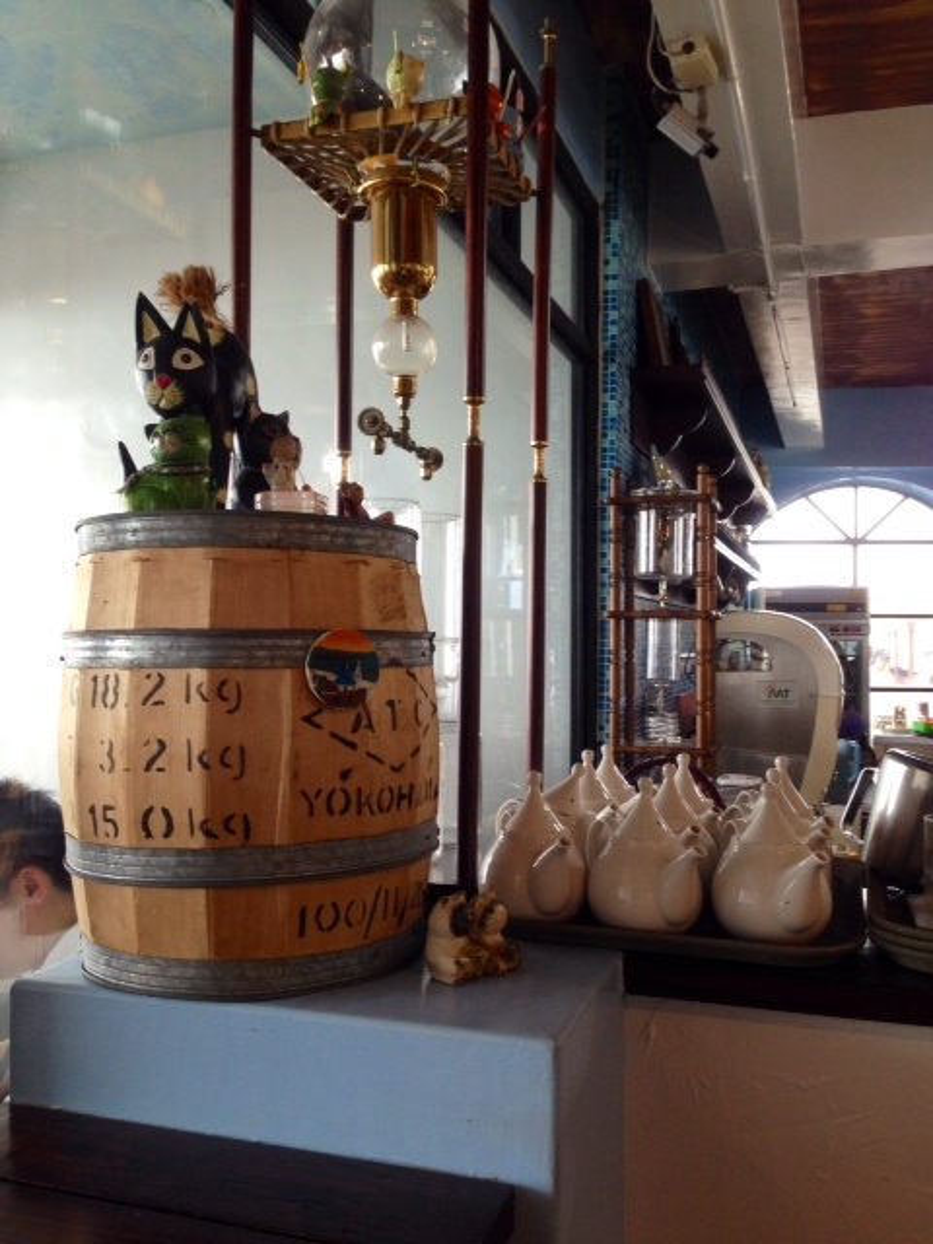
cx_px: 466
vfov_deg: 55.4
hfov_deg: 42.9
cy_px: 622
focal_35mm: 33
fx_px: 1186
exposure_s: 1/20
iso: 80
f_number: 2.4
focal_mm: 4.12
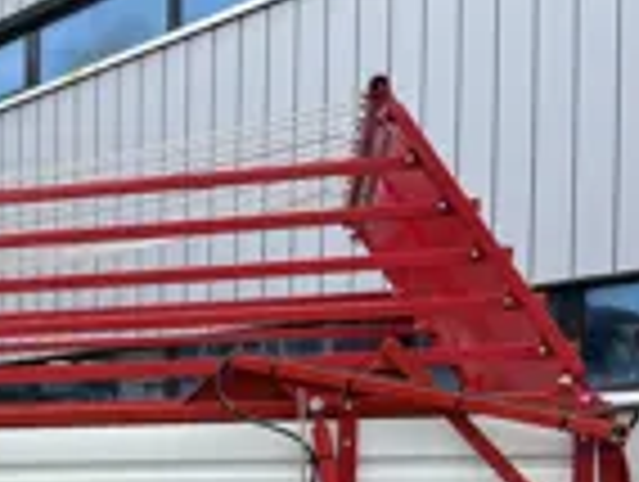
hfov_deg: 23.3
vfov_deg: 19.0
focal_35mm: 73
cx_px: -216
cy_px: 599
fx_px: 1350
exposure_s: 1/1266
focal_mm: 5.1
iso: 50
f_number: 1.6
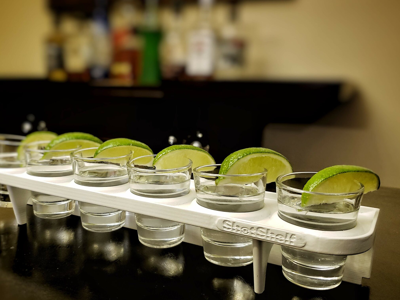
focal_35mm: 33
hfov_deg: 55.1
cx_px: 171
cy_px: 165
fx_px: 381
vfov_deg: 42.9
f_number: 1.5
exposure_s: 1/40
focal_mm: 4.3
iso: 320
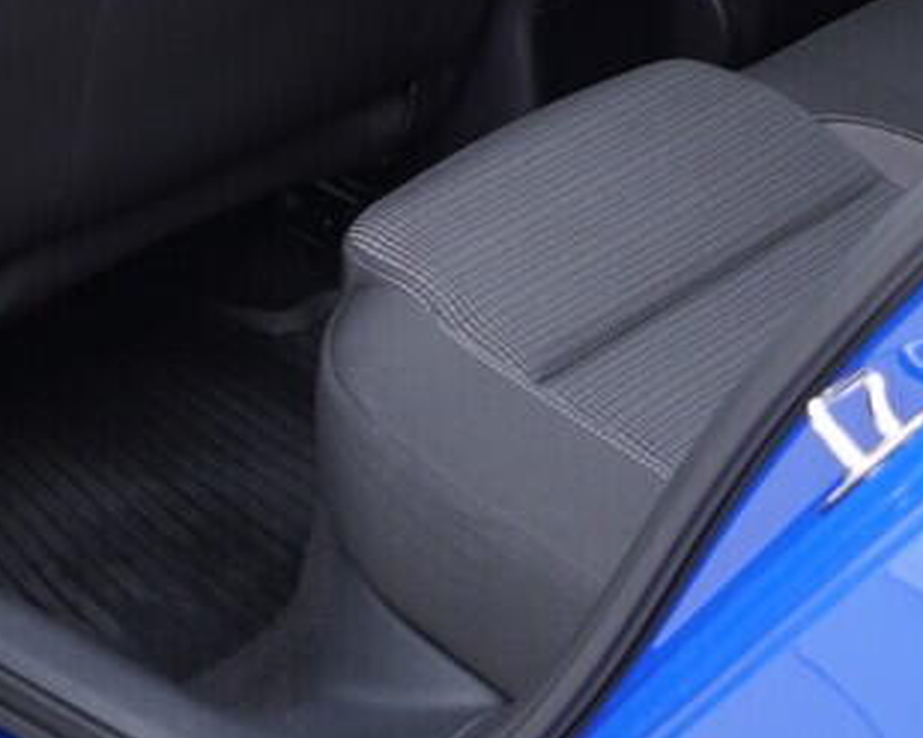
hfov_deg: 17.2
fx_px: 3059
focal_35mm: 112
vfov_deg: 13.4
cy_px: -118
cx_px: 478
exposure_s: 1/40
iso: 200
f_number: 2.8
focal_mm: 24
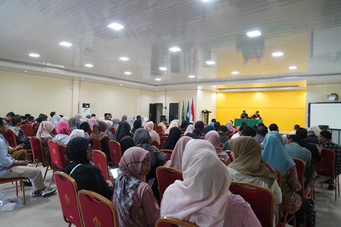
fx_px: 227
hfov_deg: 73.8
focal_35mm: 24
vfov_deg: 53.1
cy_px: 114
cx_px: 170
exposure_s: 1/100
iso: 5000
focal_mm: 24
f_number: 5.6
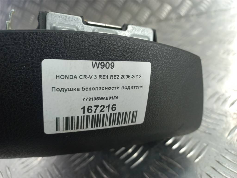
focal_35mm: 25
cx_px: 118
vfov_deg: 54.9
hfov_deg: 69.4
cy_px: 89
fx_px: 171
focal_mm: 4.6
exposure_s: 1/50
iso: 80
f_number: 1.8
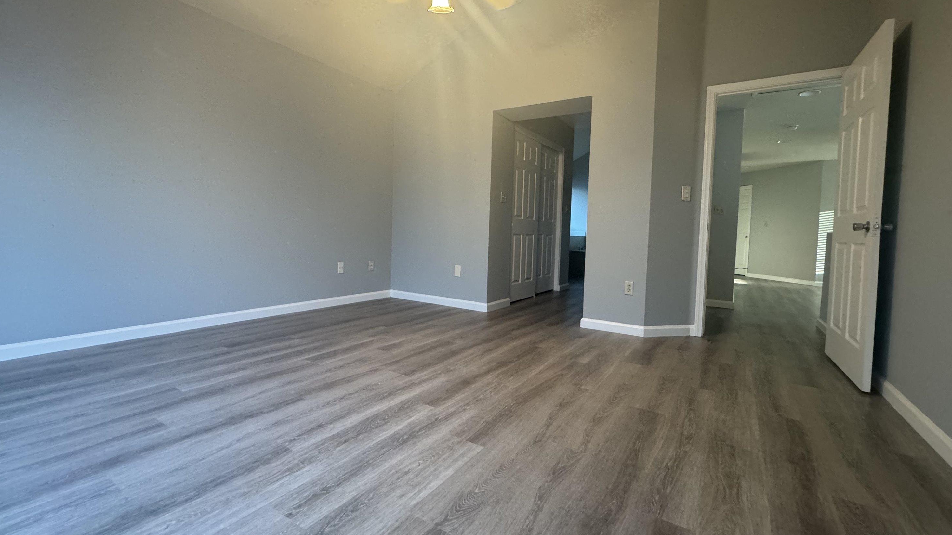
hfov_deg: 99.3
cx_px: 496
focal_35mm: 16
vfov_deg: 67.0
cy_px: 248
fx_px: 404
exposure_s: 1/60
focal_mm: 2.22
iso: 320
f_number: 2.2
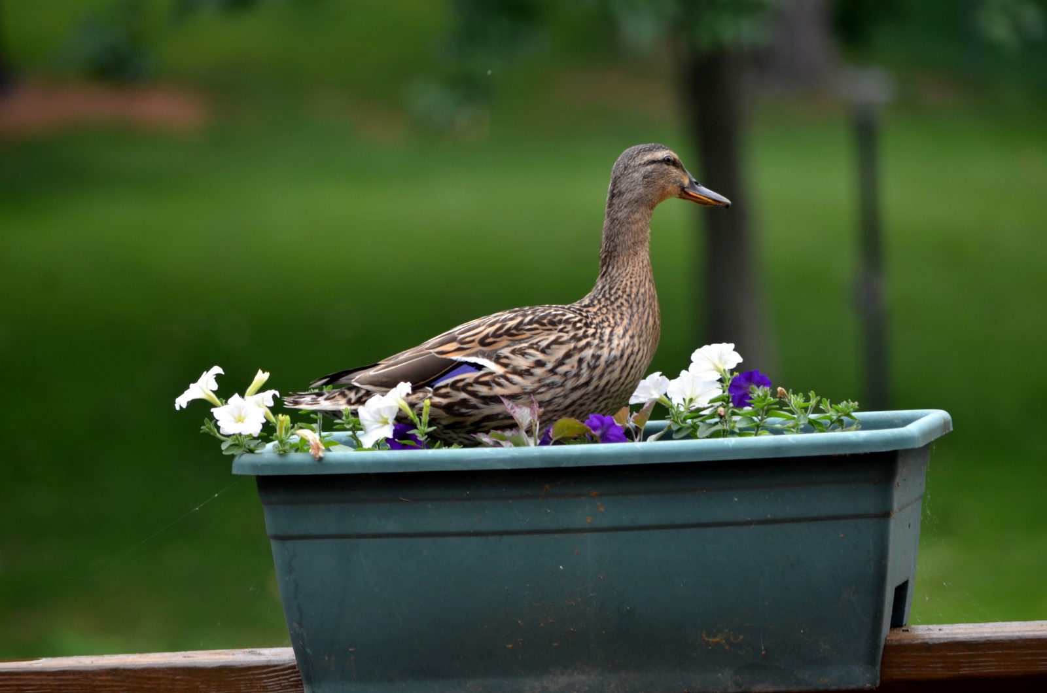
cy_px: 346
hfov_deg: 6.6
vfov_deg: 4.3
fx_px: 9140
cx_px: 524
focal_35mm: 315
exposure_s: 1/125
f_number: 5.3
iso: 125
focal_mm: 210
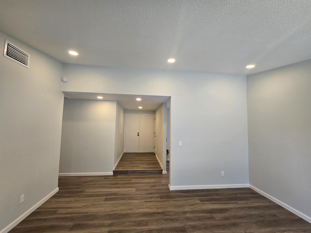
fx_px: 117
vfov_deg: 89.9
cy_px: 116
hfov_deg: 106.2
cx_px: 156
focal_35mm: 13
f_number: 2.2
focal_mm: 2.2
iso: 100
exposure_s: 1/60
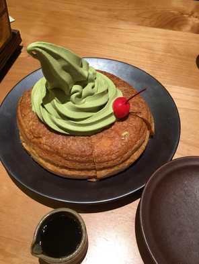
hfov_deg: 48.3
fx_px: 222
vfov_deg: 61.6
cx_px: 100
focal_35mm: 29
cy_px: 132
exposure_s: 1/30
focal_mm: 4.15
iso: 64
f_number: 2.2
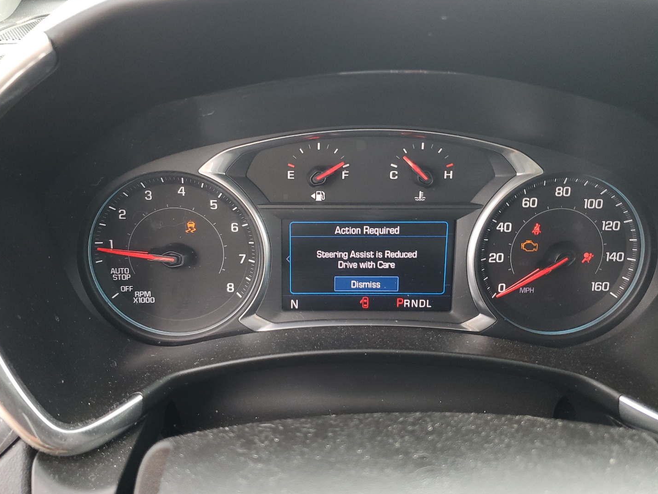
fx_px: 551
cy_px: 233
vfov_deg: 48.2
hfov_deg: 61.6
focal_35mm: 29
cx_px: 317
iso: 79
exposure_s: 1/120
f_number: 1.5
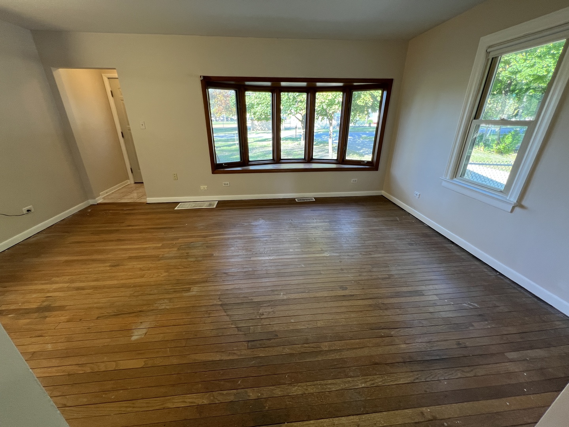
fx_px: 214
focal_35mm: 13
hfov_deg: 106.2
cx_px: 284
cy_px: 214
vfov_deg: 89.9
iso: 125
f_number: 1.8
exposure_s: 1/60
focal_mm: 1.57
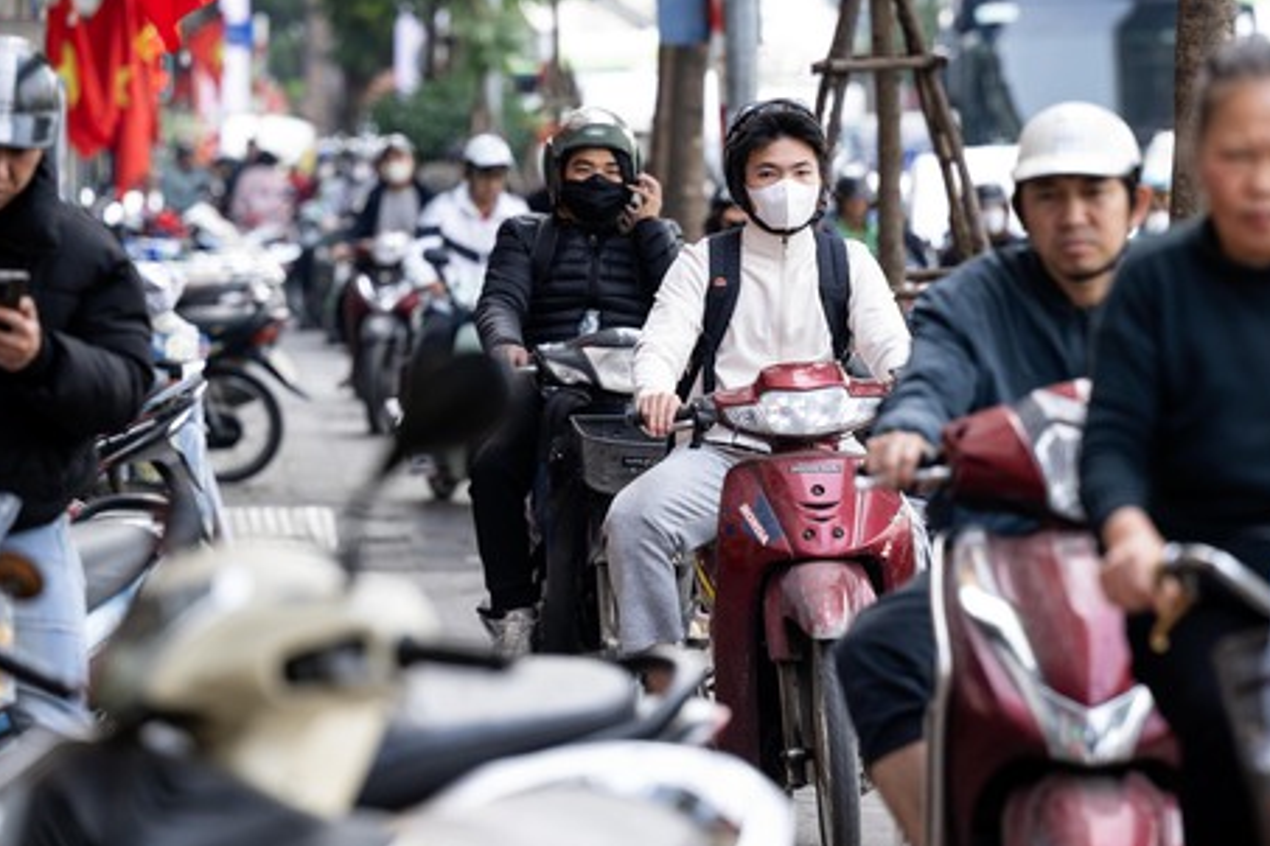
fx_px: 7725
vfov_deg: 6.3
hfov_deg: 9.4
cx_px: 726
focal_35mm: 219
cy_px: 298
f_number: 3.5
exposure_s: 1/200
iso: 320
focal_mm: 155
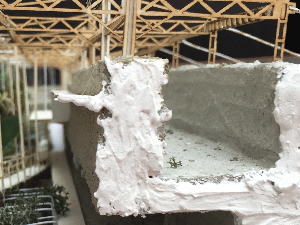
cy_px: 142
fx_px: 537
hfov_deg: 30.6
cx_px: 71
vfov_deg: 23.6
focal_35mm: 62
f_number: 2.2
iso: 40
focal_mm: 4.15
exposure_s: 1/60
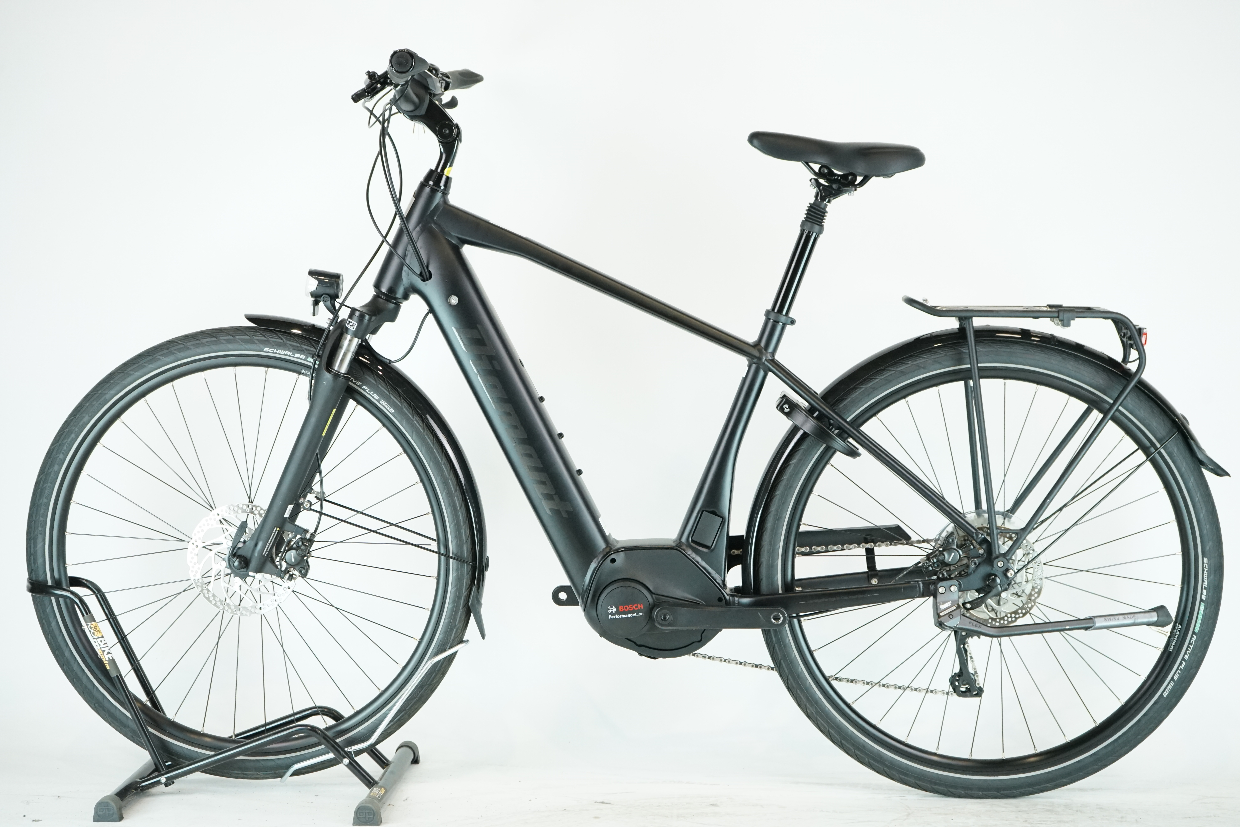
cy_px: 414
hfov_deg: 32.4
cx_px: 620
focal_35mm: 62
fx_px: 2135
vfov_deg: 21.9
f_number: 6.3
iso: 2500
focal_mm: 62
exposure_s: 1/200
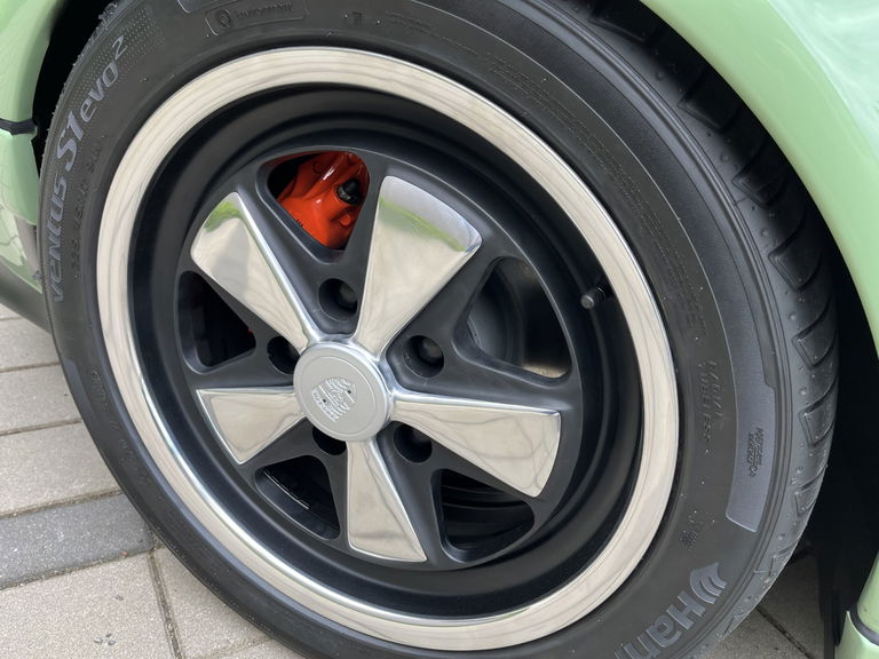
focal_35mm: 26
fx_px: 660
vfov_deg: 53.1
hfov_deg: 67.3
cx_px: 440
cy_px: 330
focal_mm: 5.1
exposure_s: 1/321
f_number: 1.6
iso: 50
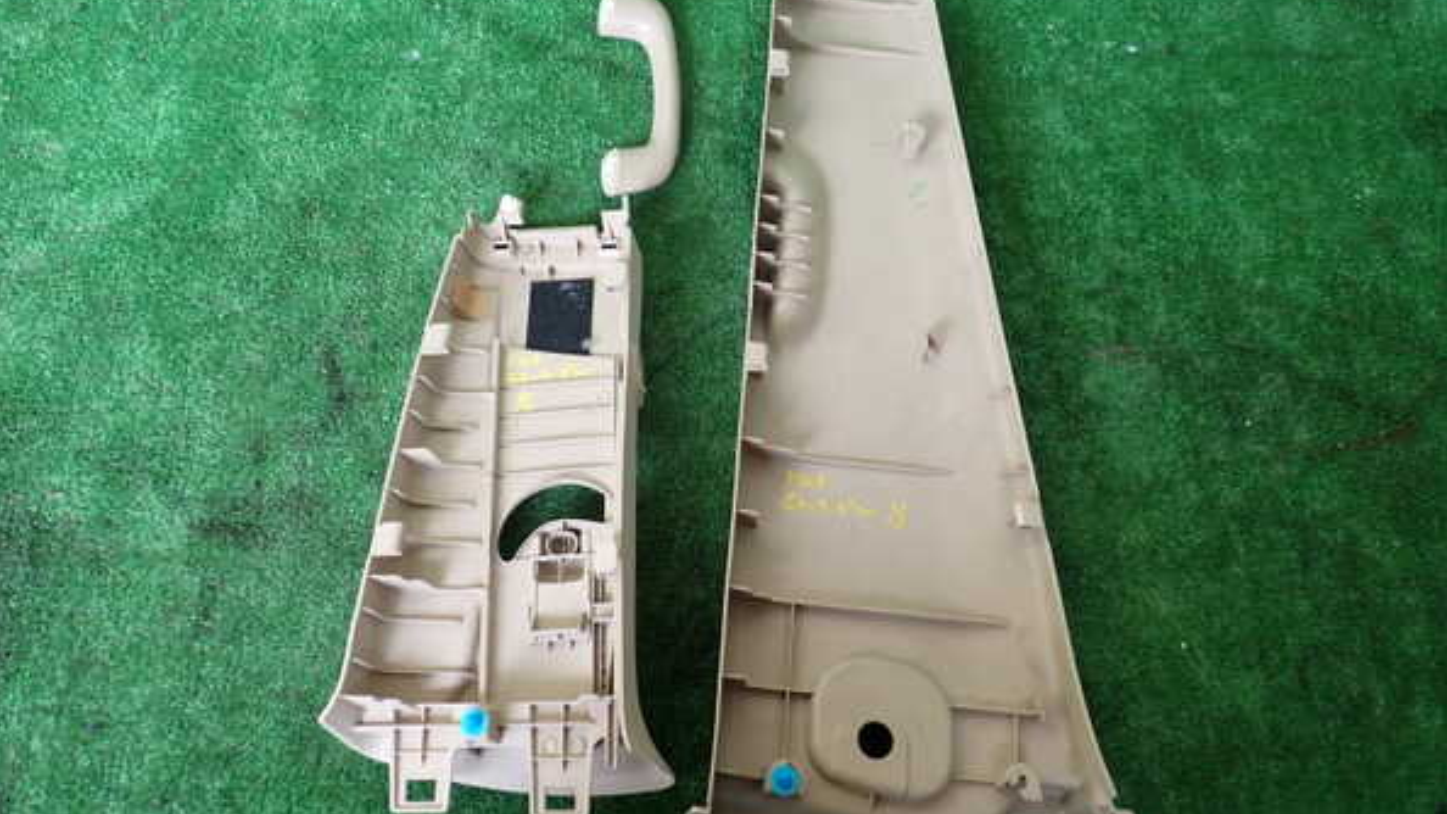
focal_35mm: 33
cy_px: 336
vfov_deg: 35.5
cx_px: 724
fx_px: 1266
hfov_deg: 59.5
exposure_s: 1/60
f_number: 2.3
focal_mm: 5.4
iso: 200
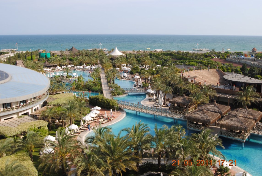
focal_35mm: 36
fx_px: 263
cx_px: 131
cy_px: 88
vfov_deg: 37.0
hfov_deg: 53.0
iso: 100
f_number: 7.1
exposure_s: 1/200
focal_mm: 24
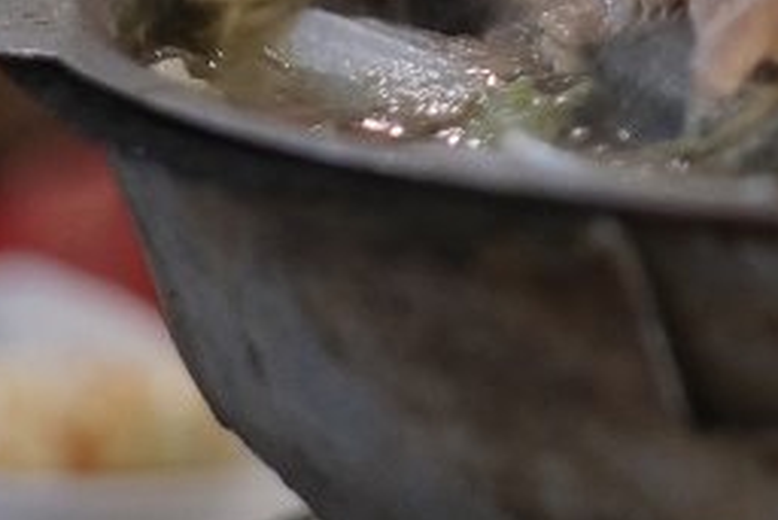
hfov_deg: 3.9
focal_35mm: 524
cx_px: 1516
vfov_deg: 2.6
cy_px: -838
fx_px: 11330
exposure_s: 1/85
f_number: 1.2
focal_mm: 56
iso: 1250
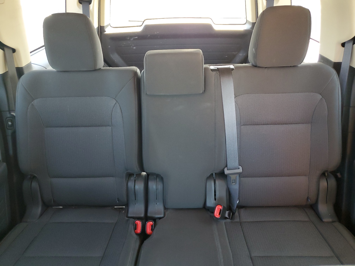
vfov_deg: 53.1
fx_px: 267
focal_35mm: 26
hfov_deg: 67.3
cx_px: 178
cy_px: 133
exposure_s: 1/60.2
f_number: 1.5
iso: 199
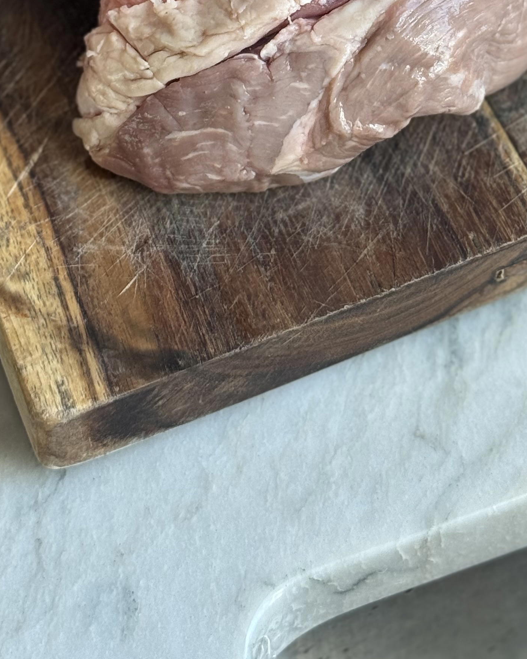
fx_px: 2106
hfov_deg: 14.3
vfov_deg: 17.1
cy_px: -98
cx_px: 261
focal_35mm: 108
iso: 80
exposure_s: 1/120
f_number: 1.78
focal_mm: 6.76
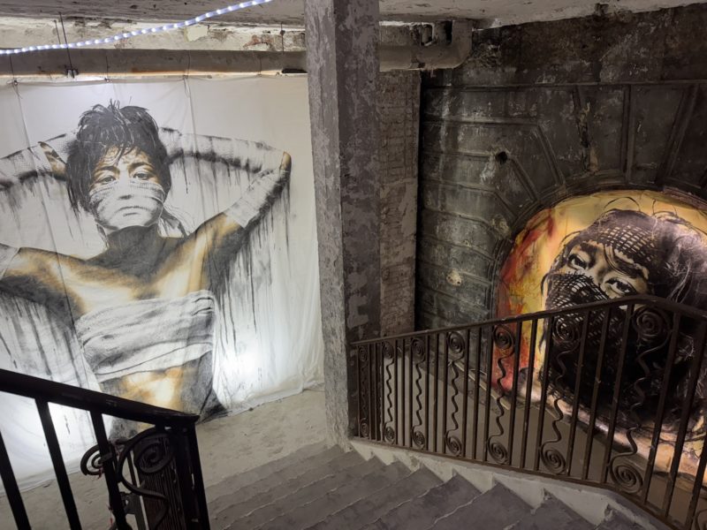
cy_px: 265
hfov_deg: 71.6
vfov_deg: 56.8
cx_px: 354
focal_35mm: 24
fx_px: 490
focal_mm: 6.76
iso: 160
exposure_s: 1/100
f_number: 1.78
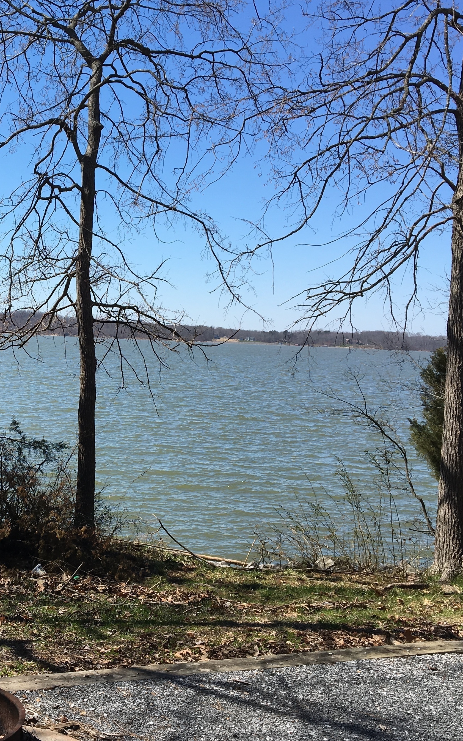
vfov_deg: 43.5
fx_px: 929
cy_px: 367
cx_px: 38
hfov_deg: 26.9
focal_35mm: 46
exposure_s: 1/1479
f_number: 2.2
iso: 25
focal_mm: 4.15
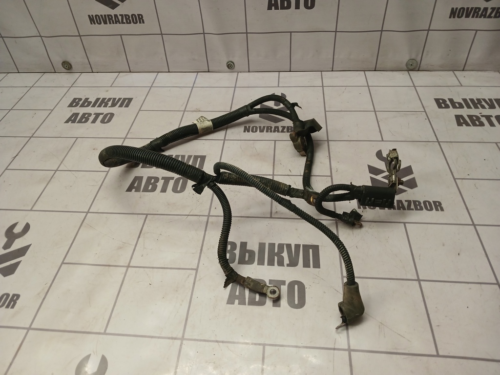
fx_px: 390
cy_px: 188
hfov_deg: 65.3
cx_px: 250
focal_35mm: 27
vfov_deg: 51.4
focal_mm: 4
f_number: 1.8
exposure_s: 1/50
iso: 125
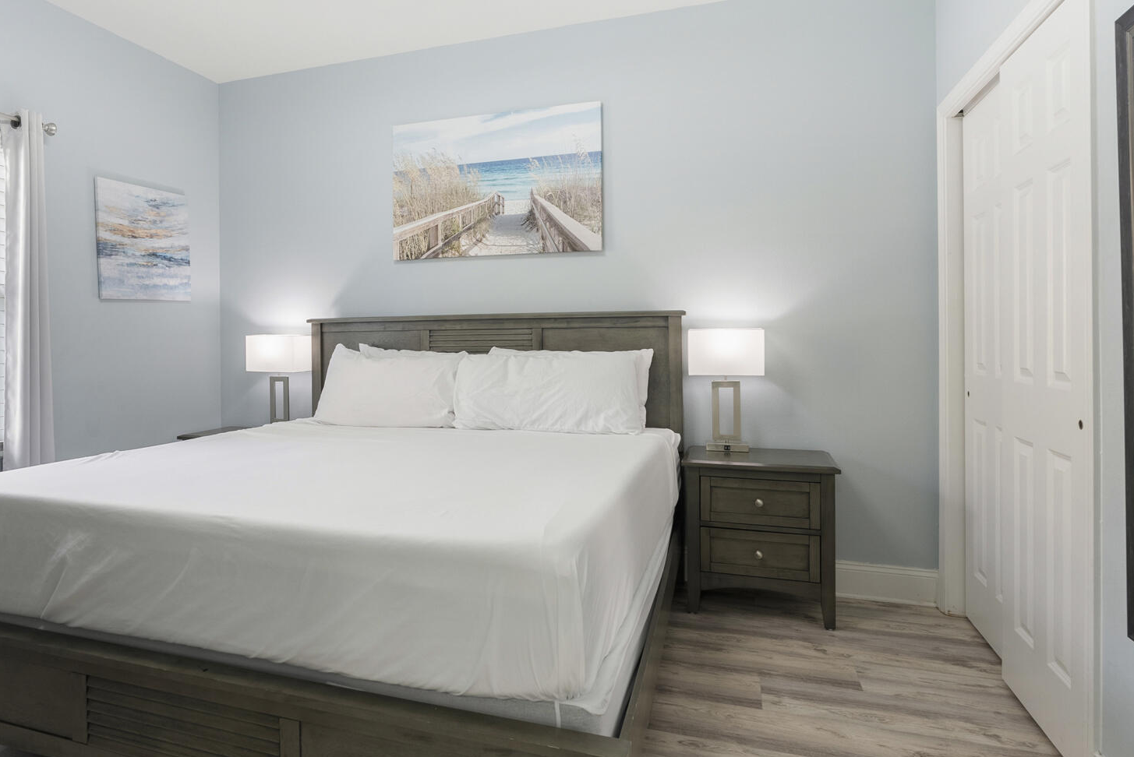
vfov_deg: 55.7
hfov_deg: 76.4
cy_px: 340
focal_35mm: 23
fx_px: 715
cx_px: 484
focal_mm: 16.5
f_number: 8
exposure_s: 1/4
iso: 320
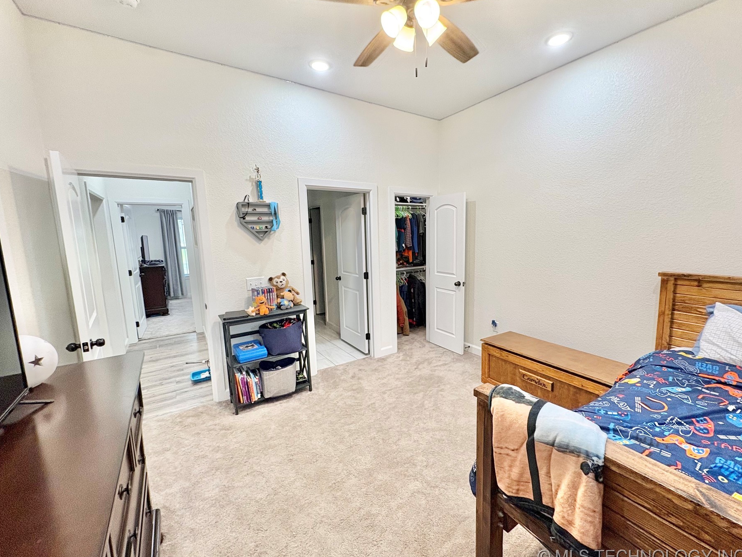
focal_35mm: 15
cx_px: 395
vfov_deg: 81.7
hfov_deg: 98.0
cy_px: 276
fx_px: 322
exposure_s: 1/60
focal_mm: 2.22
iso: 160
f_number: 2.2
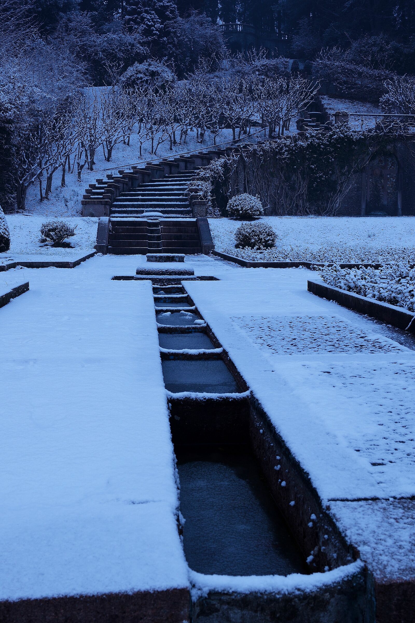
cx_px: 208
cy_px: 312
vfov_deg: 46.4
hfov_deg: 31.9
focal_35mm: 42
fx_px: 726
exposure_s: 10
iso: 100
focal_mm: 28
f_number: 9
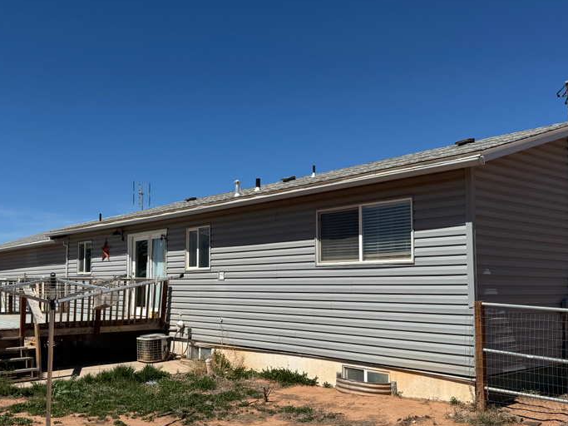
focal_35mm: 36
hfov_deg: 51.1
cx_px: 230
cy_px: 248
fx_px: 591
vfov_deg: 39.5
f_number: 1.78
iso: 80
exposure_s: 1/7937
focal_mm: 6.76
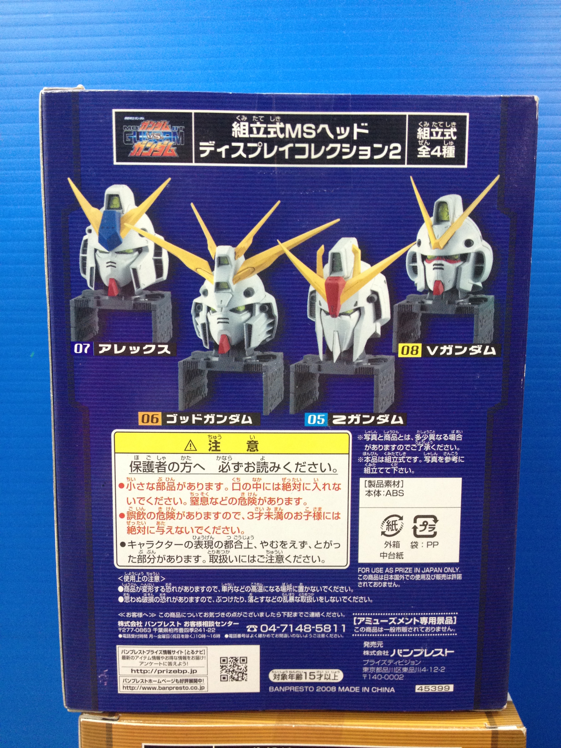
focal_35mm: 35
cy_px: 374
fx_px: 756
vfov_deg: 52.6
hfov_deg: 40.7
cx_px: 280
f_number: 2.4
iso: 160
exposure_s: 1/20
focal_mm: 4.28
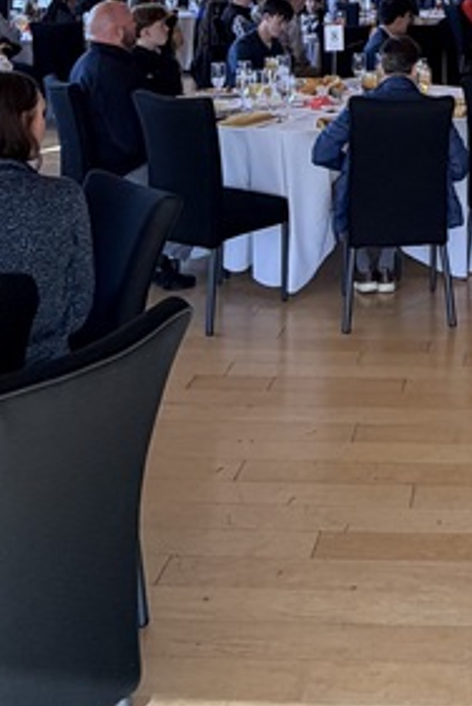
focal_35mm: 53
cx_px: 477
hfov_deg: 24.4
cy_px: -123
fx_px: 1040
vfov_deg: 31.8
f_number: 2.2
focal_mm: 2.22
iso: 100
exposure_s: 1/121
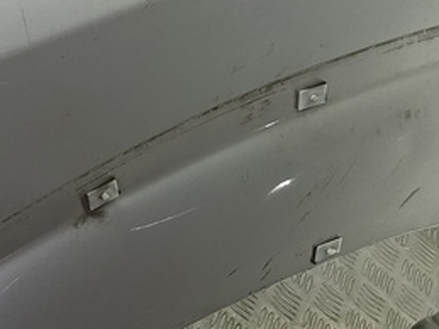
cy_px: 12
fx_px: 1154
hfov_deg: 20.7
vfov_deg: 16.0
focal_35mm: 91
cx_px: -20
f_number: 1.6
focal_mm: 4.11
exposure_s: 1/50
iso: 88
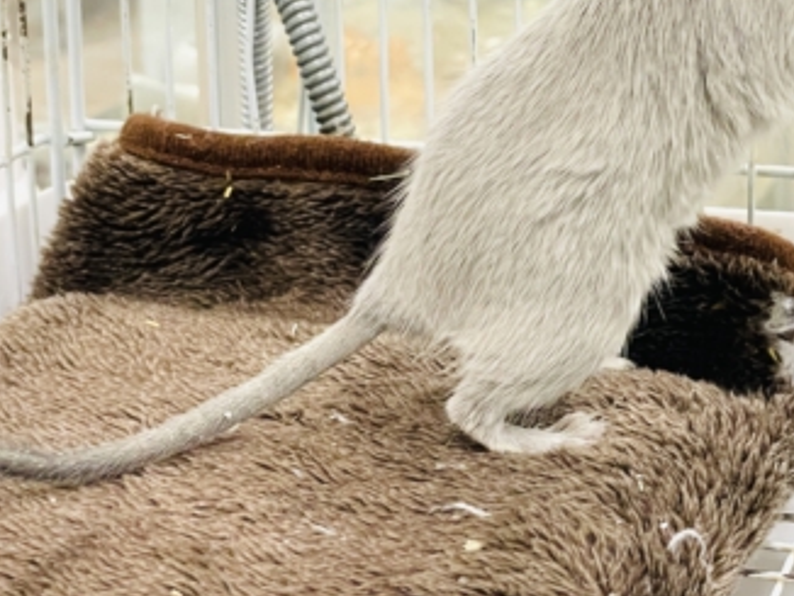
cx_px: 648
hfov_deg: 19.0
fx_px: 2341
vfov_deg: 14.4
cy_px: 85
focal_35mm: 102
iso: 200
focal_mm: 6
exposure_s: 1/99
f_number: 2
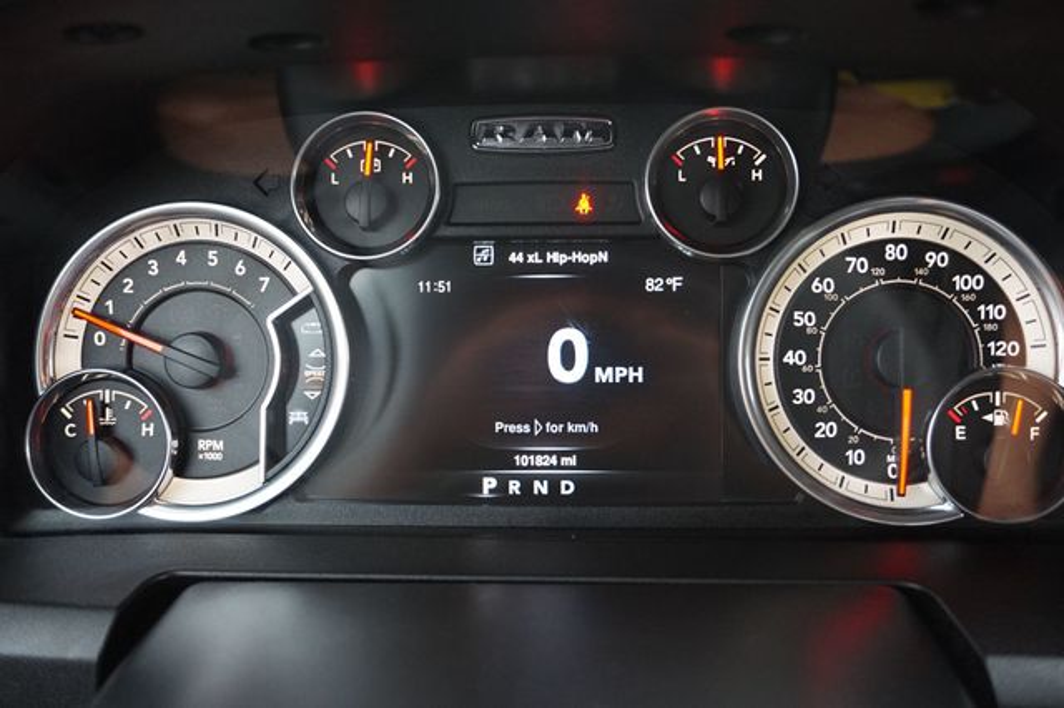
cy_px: 354
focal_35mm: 36
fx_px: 1063
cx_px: 532
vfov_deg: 36.8
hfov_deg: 53.2
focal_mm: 24
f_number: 4.5
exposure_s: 1/60
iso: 1000
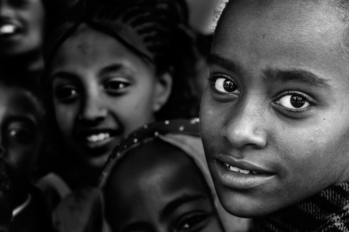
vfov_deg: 11.4
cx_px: 174
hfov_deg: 17.1
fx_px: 1162
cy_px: 116
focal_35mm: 120
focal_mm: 80
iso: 400
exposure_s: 1/90
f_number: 6.7
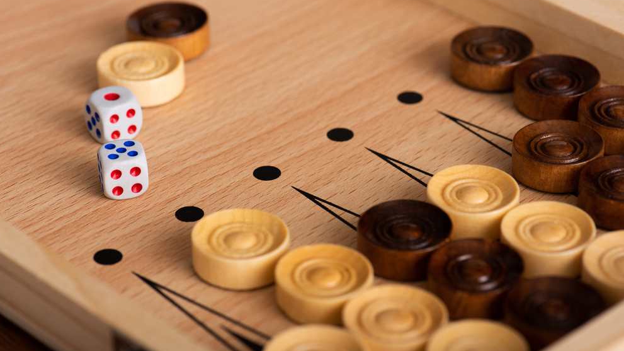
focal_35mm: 111
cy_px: 150
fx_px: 1836
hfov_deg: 19.3
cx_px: 310
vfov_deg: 10.9
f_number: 14
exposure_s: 1/200
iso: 320
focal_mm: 105
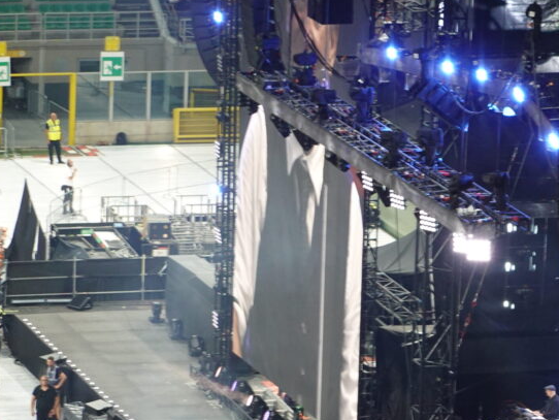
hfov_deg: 6.2
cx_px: 483
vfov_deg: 4.7
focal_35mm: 319
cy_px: 327
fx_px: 5154
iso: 800
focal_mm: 65.97
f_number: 4.5
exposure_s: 1/100
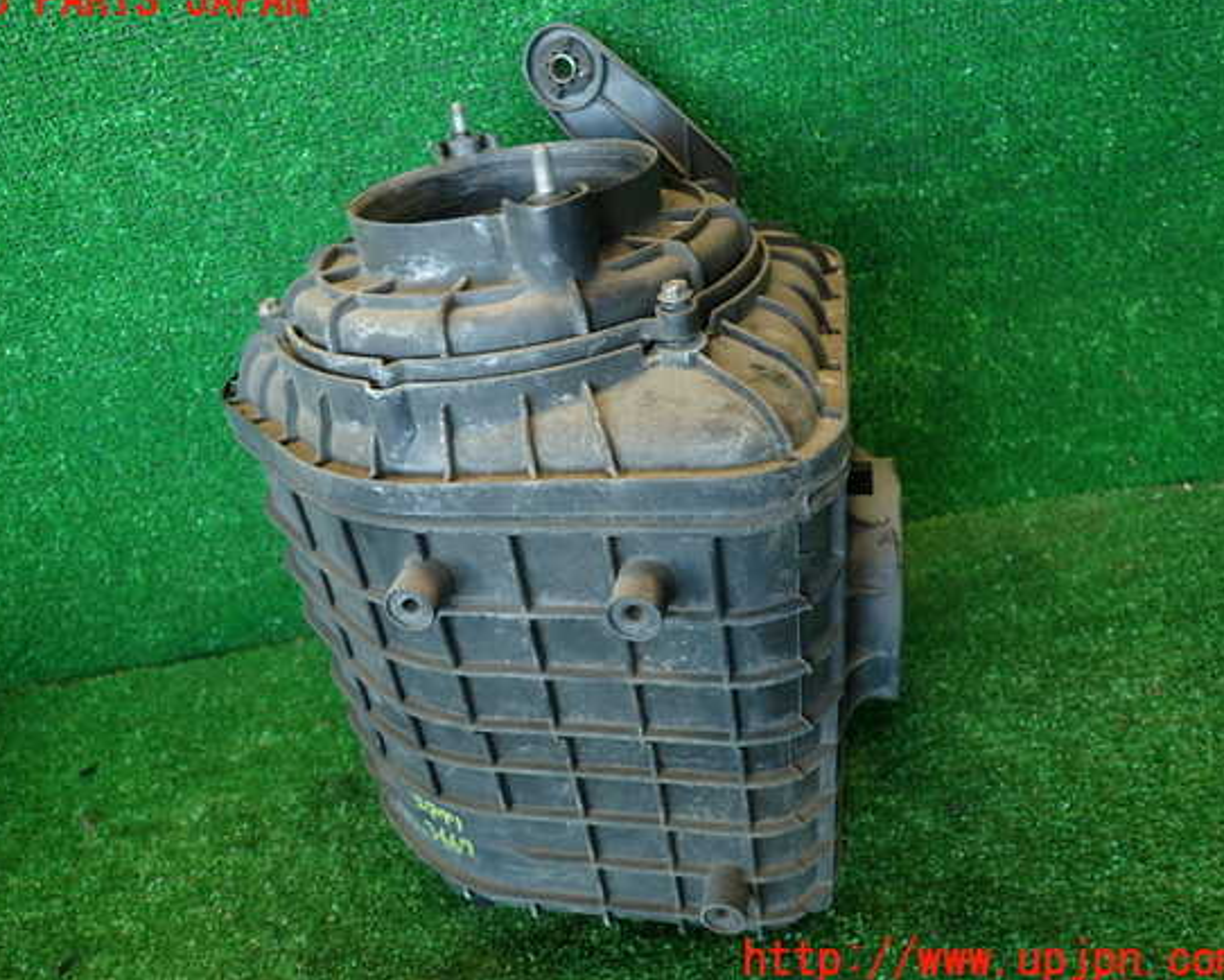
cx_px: 576
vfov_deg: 53.2
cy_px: 481
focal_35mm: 27
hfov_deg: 64.0
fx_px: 978
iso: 200
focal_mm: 4.5
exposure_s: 1/50
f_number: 2
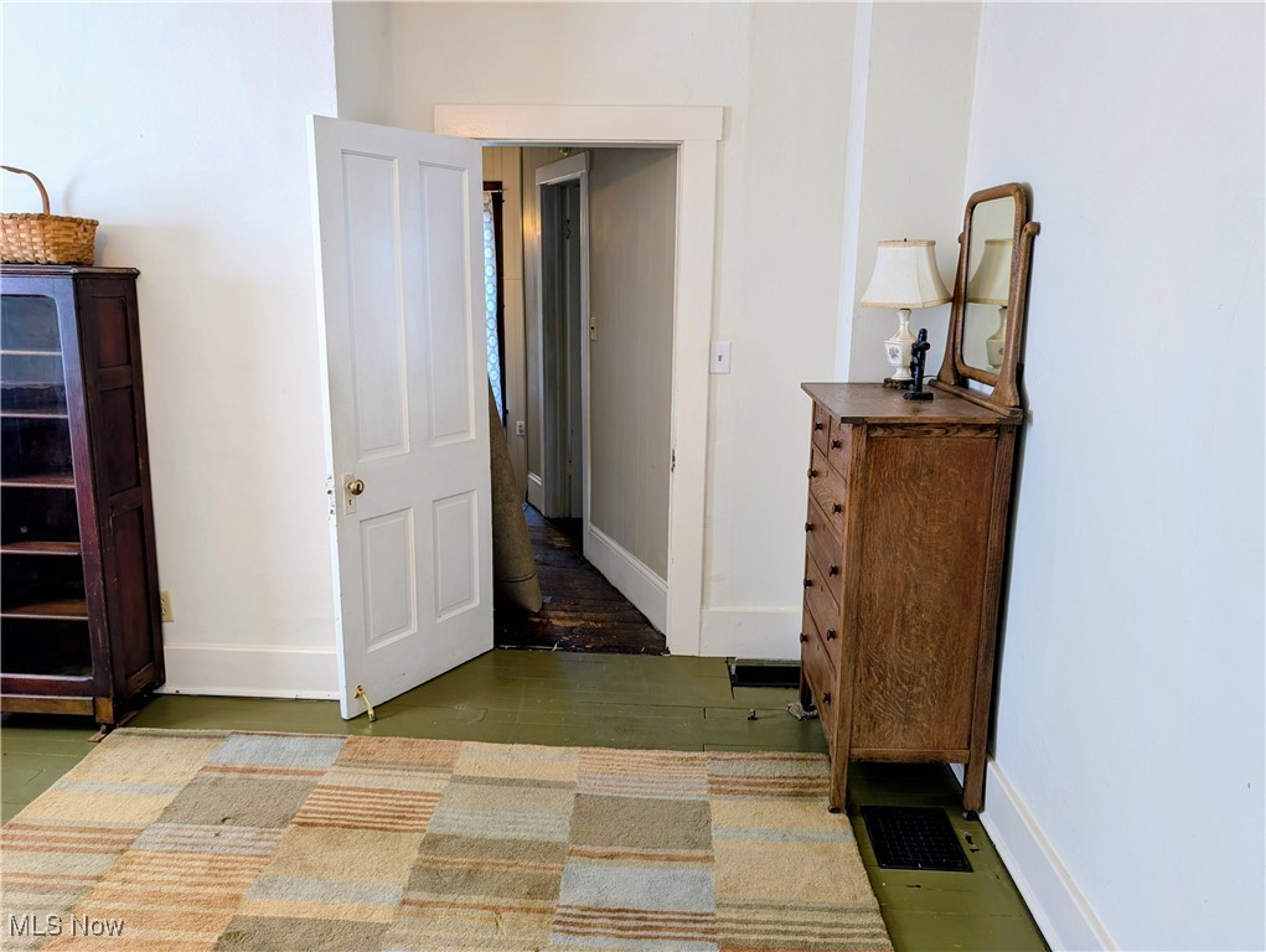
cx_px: 633
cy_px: 476
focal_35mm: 24
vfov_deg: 56.9
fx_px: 879
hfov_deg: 71.5
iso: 37
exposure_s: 1/40
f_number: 1.68
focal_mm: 6.9
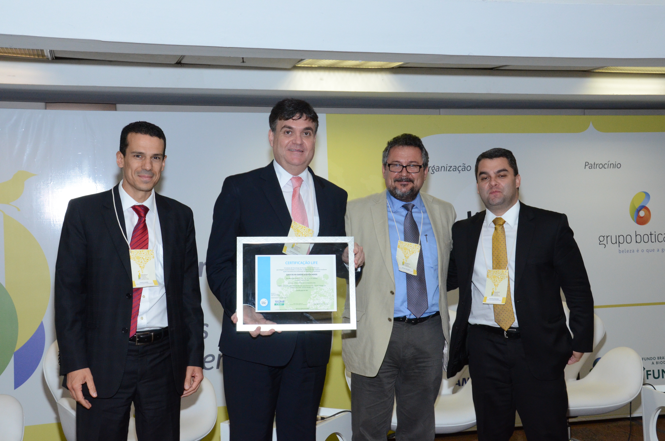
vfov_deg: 28.0
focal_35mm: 48
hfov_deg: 41.2
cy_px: 220
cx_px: 332
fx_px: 885
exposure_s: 1/80
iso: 2000
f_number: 9
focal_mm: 32
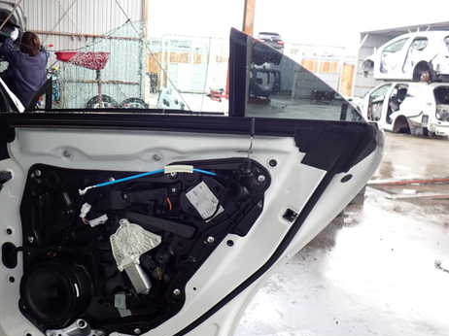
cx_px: 182
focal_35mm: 39
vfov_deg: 36.7
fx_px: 506
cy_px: 195
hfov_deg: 47.6
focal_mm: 5.4
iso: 200
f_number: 2.3
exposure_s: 1/100
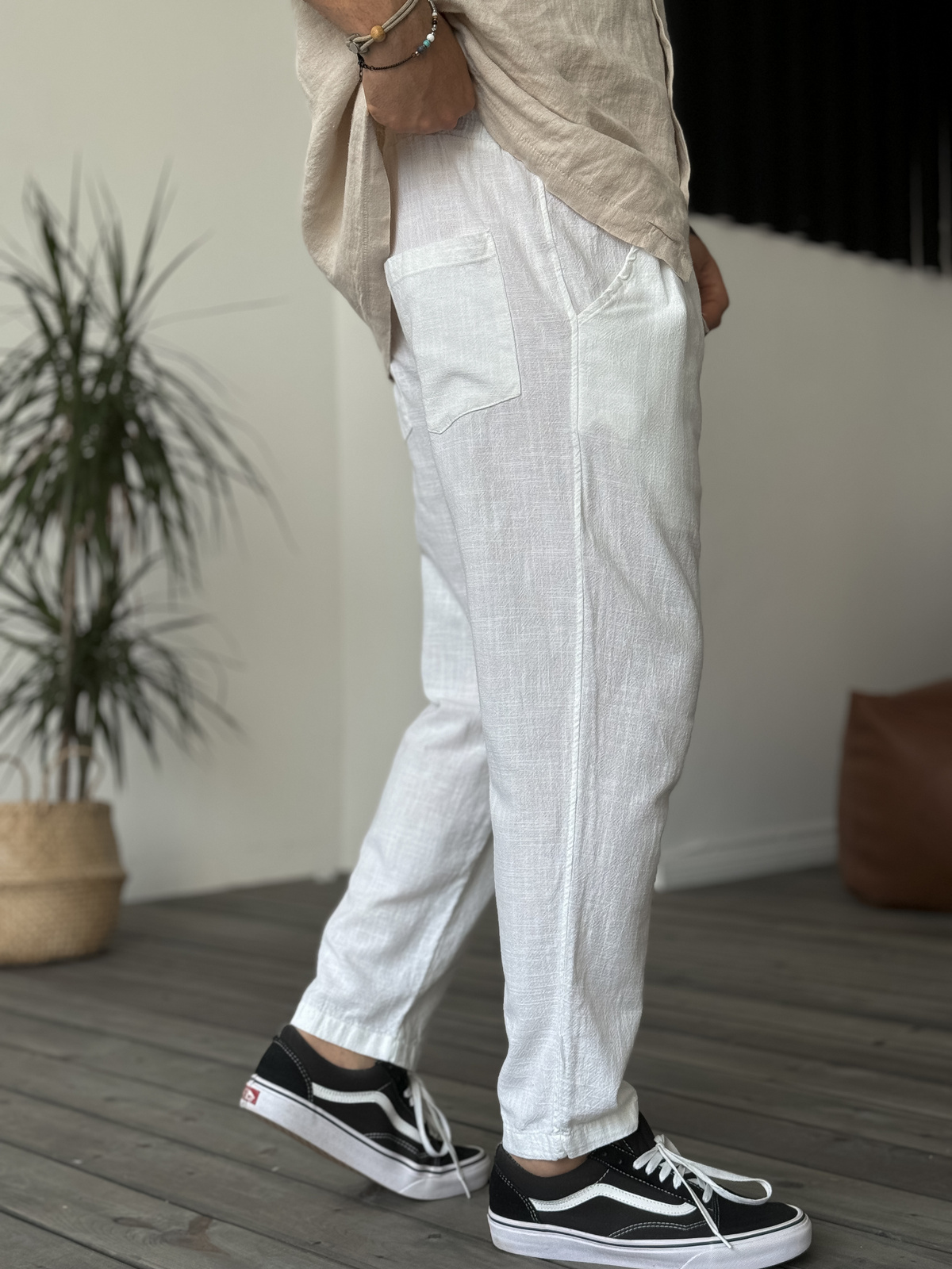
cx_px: 476
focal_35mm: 48
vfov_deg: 39.7
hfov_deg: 30.3
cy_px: 634
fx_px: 1760
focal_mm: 6.76
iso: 50
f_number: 1.8
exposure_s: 1/180
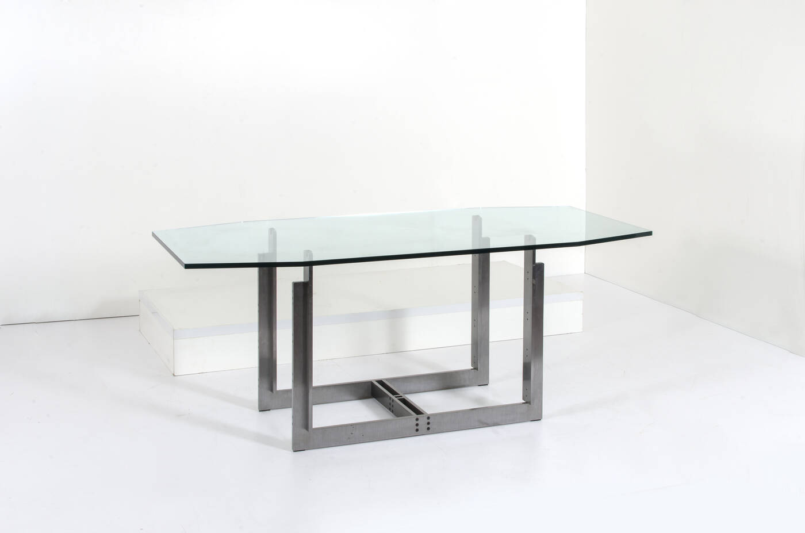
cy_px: 266
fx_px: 1171
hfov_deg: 37.9
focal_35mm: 52
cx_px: 402
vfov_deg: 25.6
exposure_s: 1/160
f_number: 18
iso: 125
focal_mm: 35
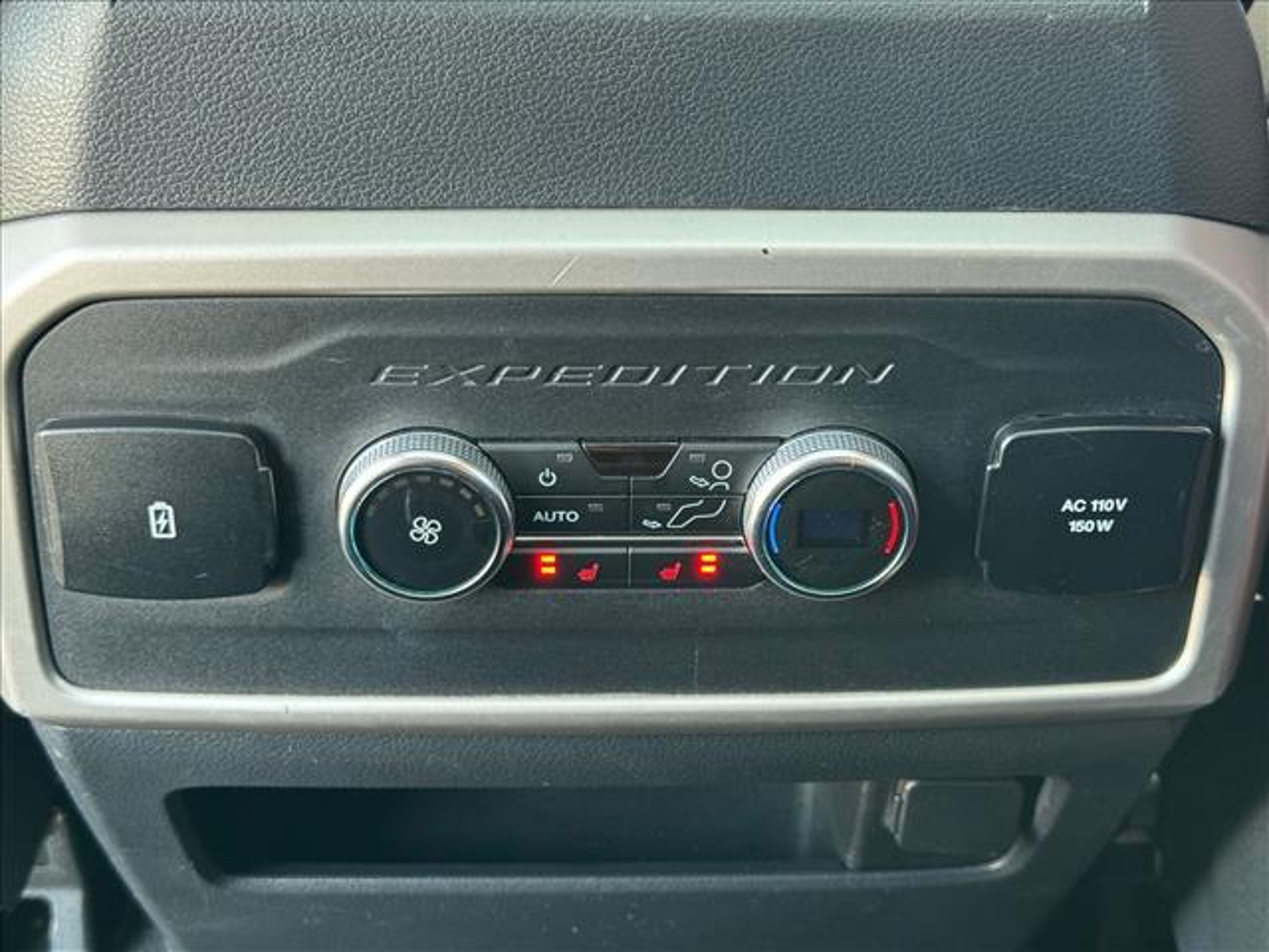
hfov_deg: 39.7
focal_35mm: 48
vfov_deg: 30.3
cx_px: 634
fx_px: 1760
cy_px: 476
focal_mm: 6.76
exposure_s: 1/55
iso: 250
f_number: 1.78
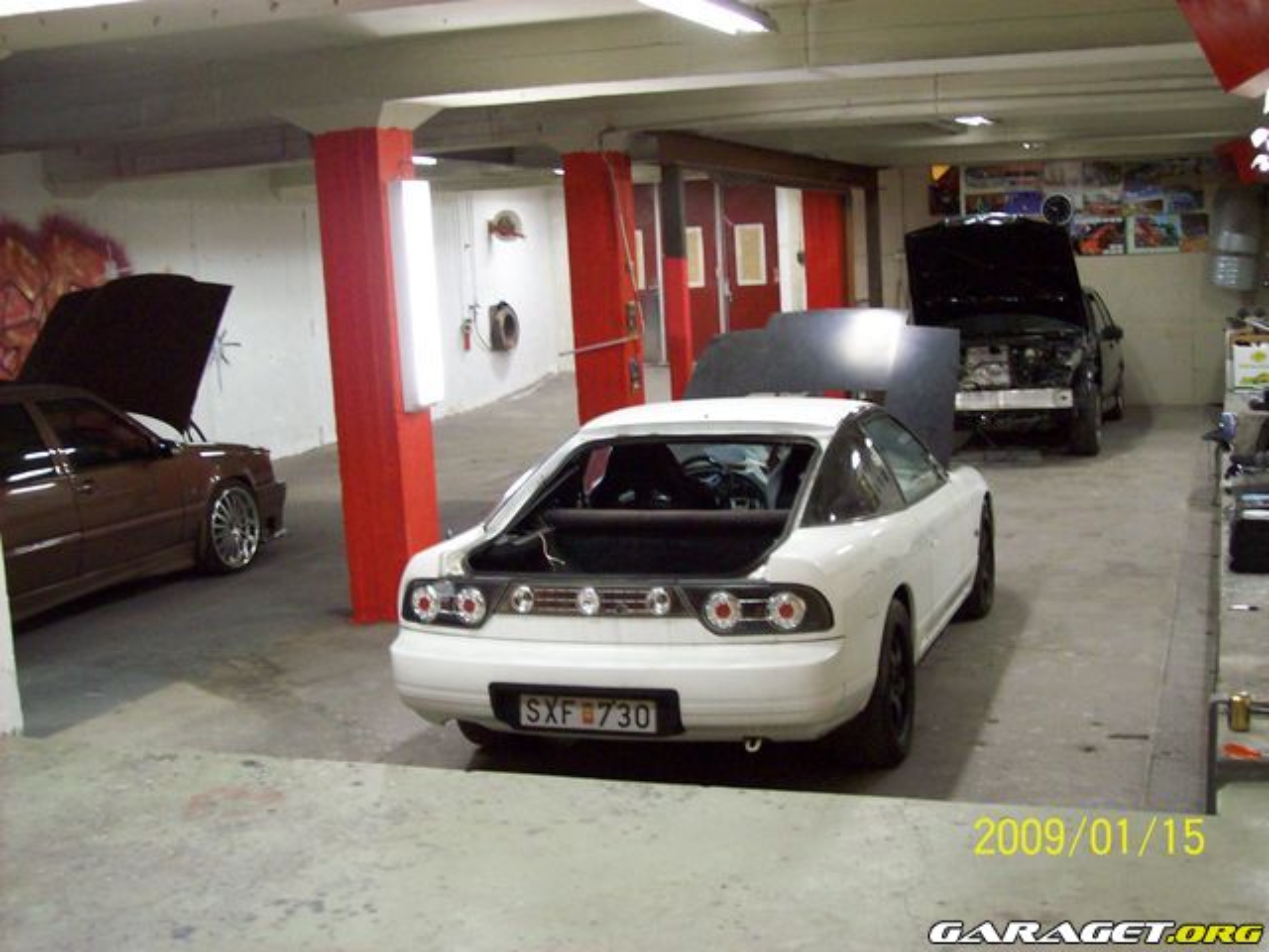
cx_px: 634
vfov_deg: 32.2
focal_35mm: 45
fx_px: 1650
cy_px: 476
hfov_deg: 42.1
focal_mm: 7.6
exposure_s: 1/9.08
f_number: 3
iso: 160
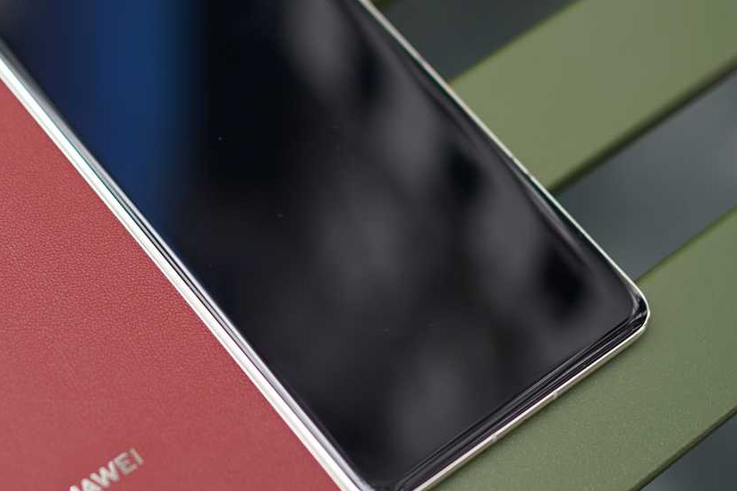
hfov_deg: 23.4
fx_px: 1740
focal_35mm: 85
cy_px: 237
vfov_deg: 16.1
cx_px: 89
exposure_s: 1/40
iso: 320
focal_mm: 35
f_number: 2.2
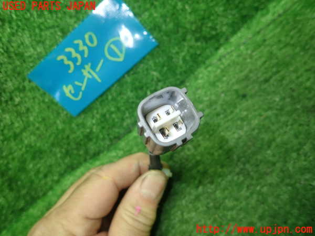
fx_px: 227
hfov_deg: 69.4
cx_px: 158
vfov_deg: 54.9
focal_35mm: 25
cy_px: 118
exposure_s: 1/60
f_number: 2
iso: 200
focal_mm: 4.5
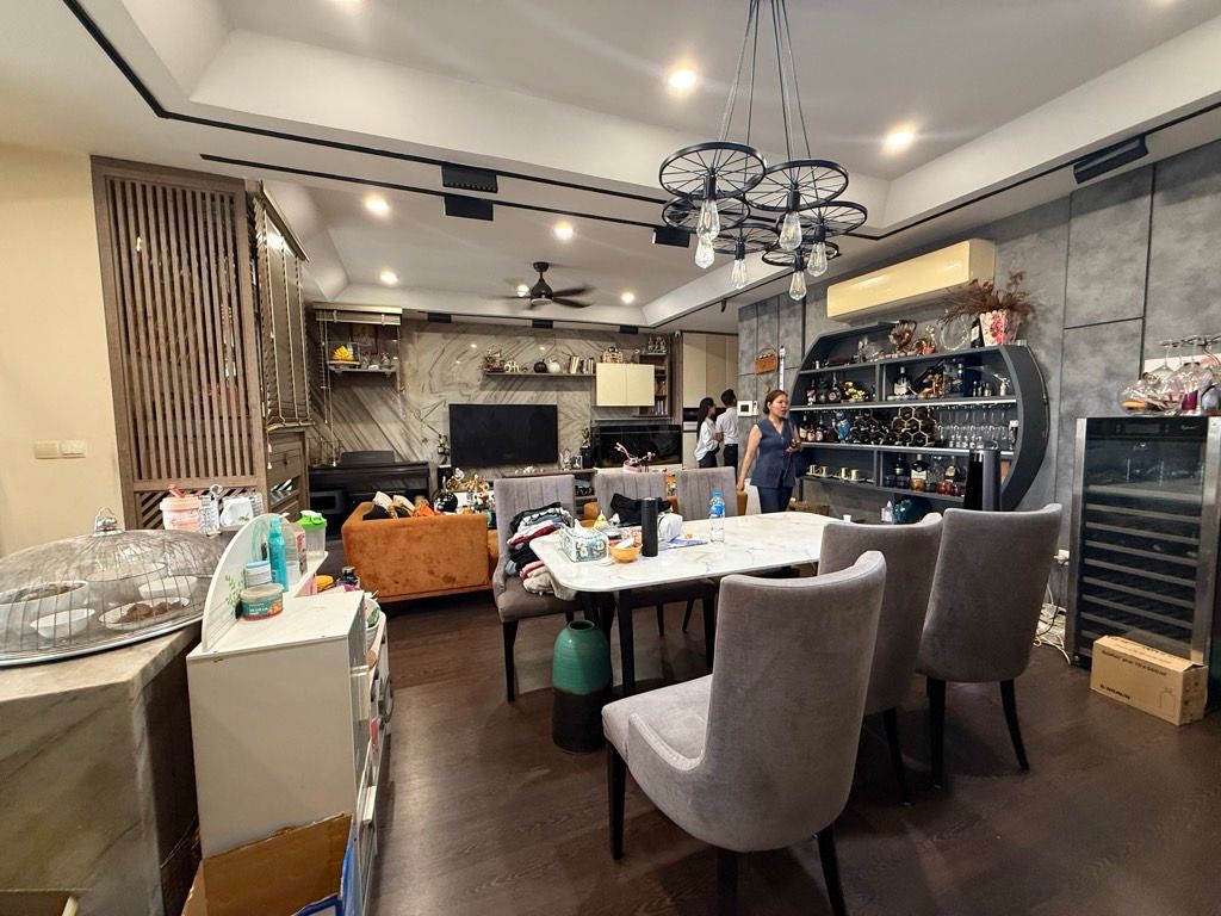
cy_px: 458
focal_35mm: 14
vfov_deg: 85.7
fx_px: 494
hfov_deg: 102.1
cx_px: 610
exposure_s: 1/50
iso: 400
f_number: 2.2
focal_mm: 2.22
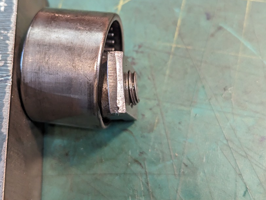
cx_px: 111
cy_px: 84
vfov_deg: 24.9
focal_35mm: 59
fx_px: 454
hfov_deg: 32.6
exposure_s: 1/120
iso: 319
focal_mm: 6.81
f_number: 1.85
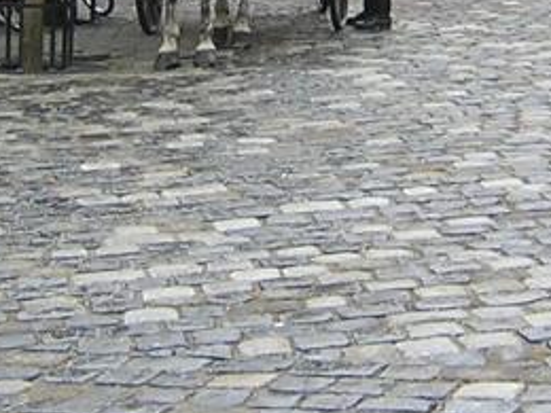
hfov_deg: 13.9
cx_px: 362
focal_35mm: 142
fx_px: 2260
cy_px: -163
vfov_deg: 10.2
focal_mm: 4.7
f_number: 2.6
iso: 100
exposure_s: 1/120
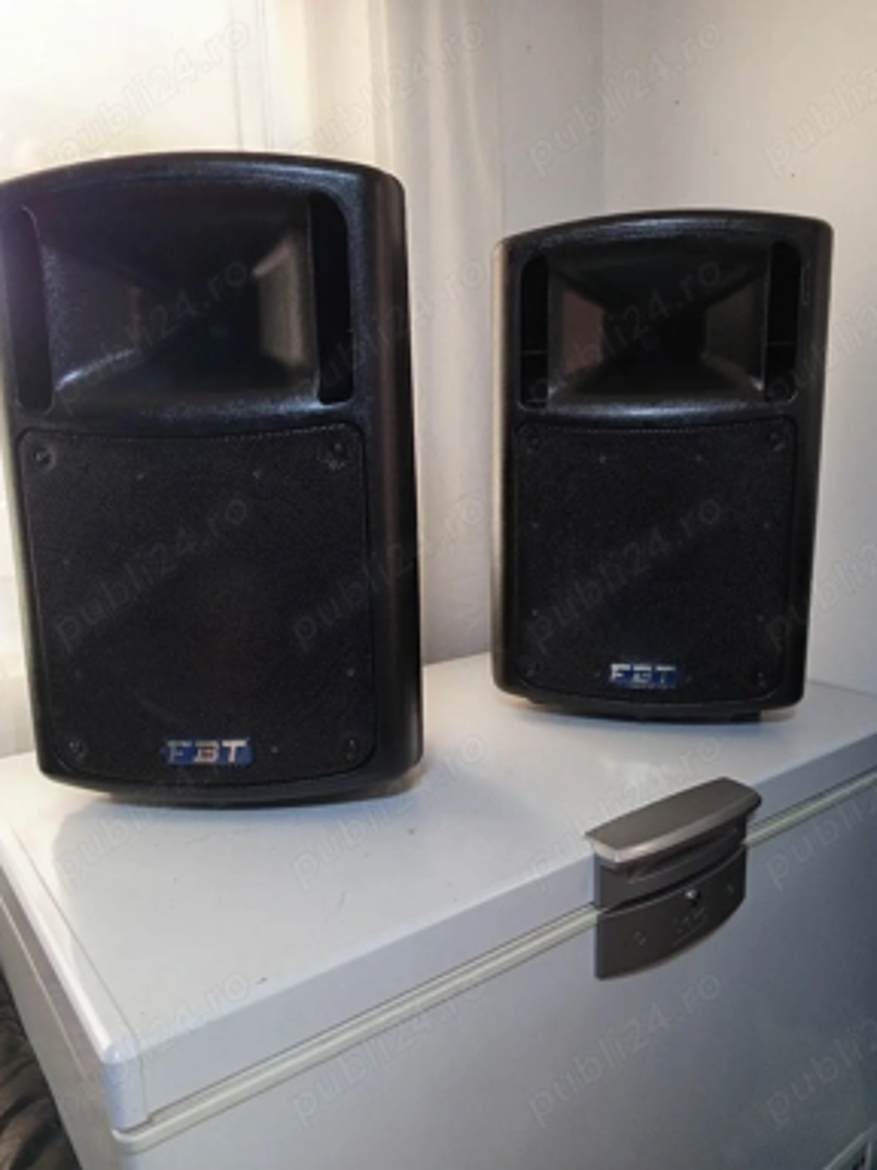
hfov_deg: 54.9
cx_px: 448
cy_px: 606
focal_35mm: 25
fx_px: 845
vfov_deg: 69.4
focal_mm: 5.24
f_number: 1.7
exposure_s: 1/33.3
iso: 846
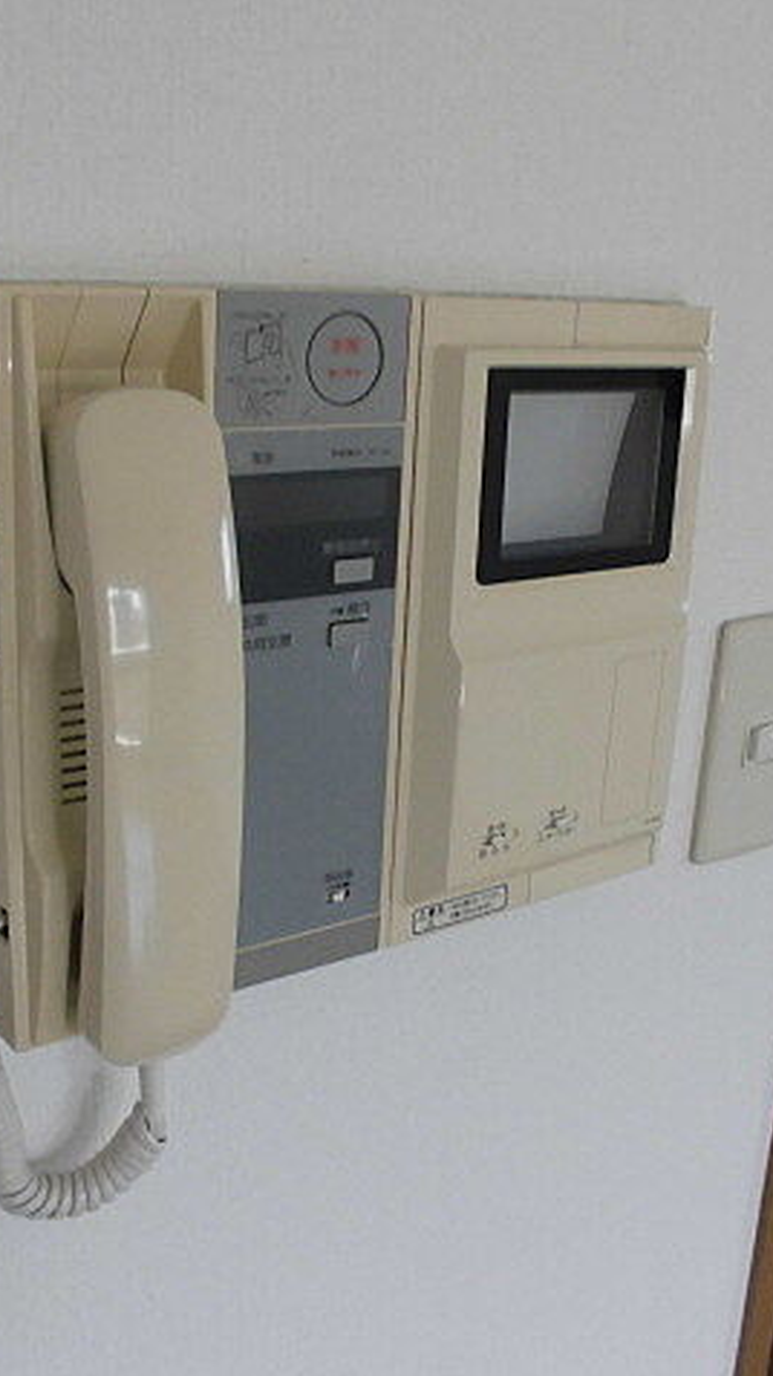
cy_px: 689
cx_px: 326
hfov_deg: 31.1
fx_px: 1386
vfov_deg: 52.8
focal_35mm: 38
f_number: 3.5
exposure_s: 1/60
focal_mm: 4.6
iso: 200
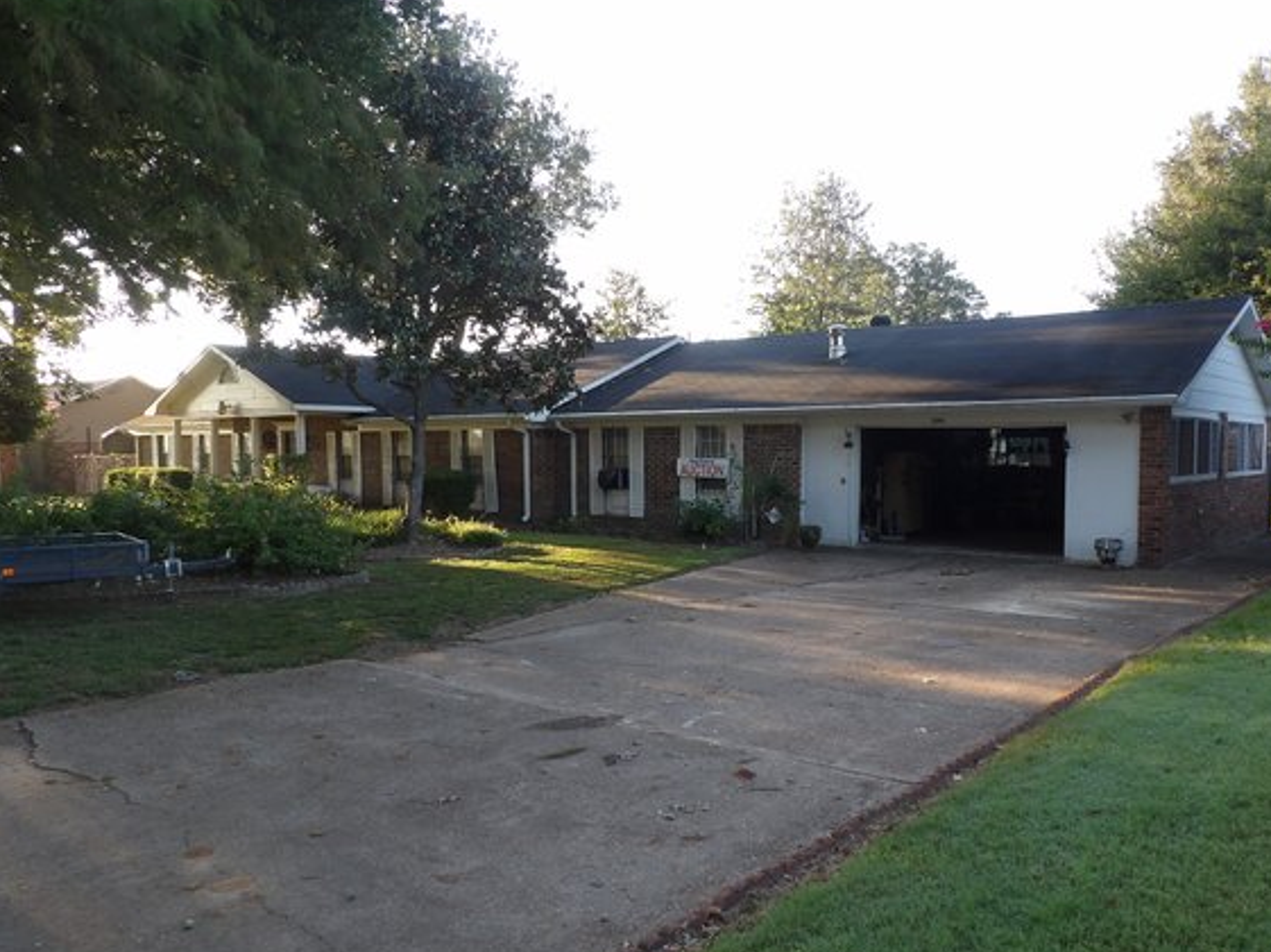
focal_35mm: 27
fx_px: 991
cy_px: 502
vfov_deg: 51.3
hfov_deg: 65.1
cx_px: 710
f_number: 3.2
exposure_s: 1/107
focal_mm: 4.3
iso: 100
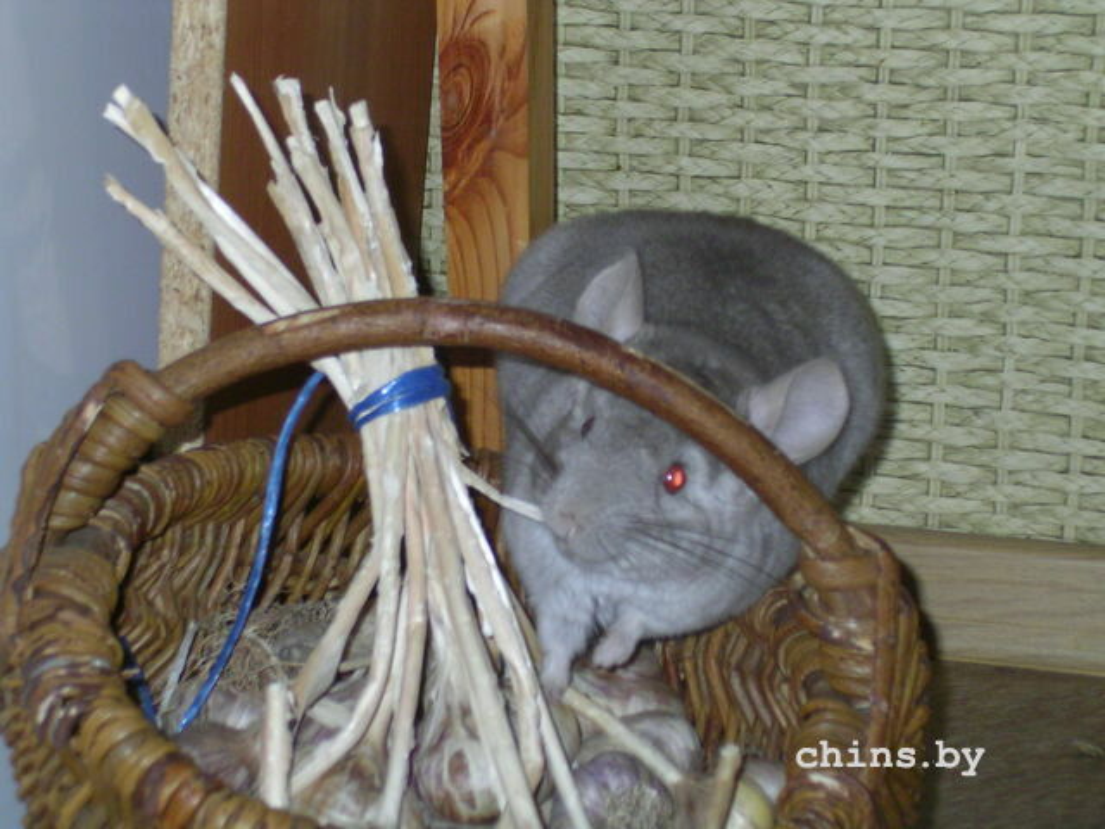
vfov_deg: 14.5
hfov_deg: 19.3
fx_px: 3256
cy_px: 414
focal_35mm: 102
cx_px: 552
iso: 100
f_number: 4.7
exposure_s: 1/85.4
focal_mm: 15.9
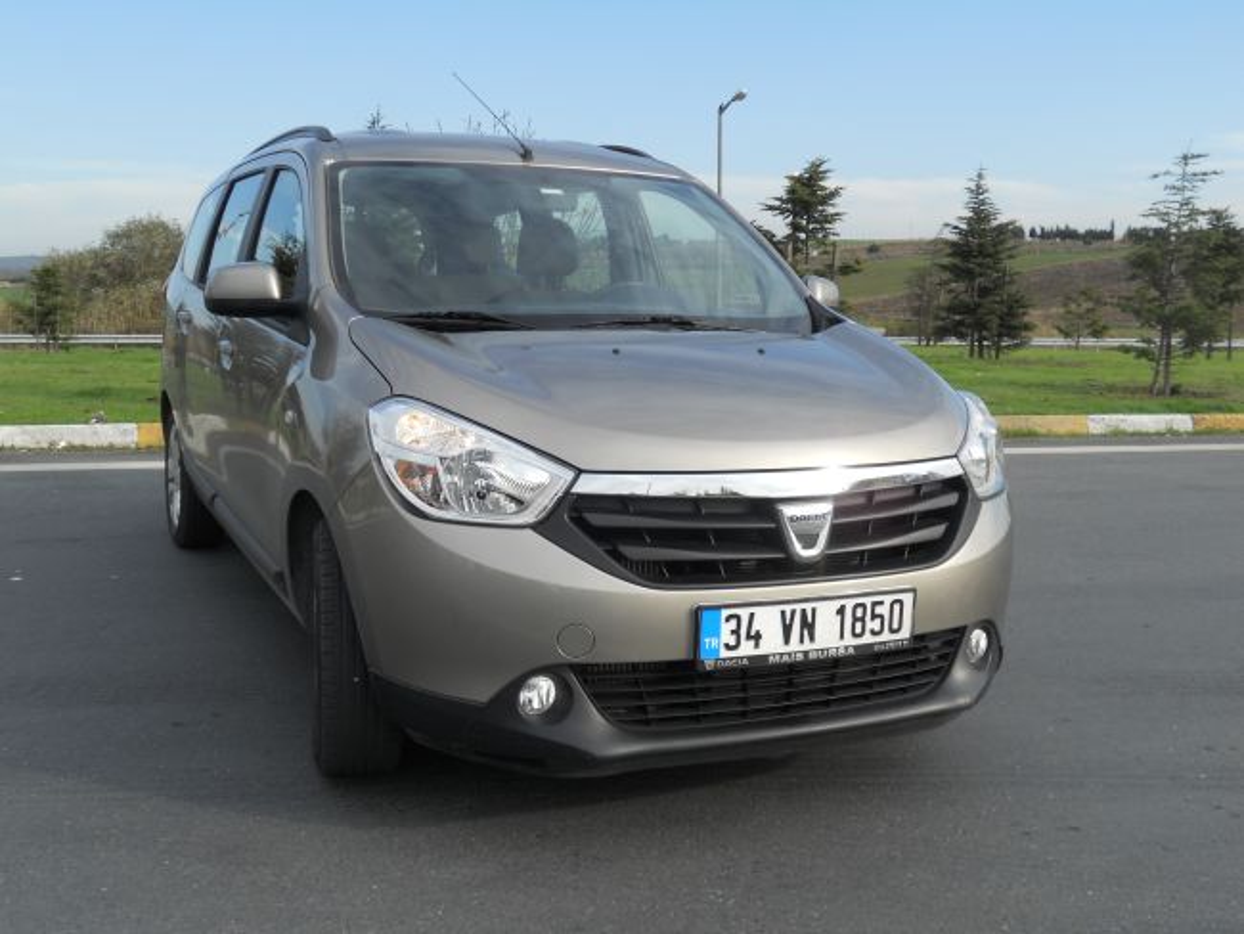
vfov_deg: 37.7
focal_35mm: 38
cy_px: 467
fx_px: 1366
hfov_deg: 49.0
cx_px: 622
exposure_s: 1/400
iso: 80
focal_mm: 6.9
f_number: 3.9
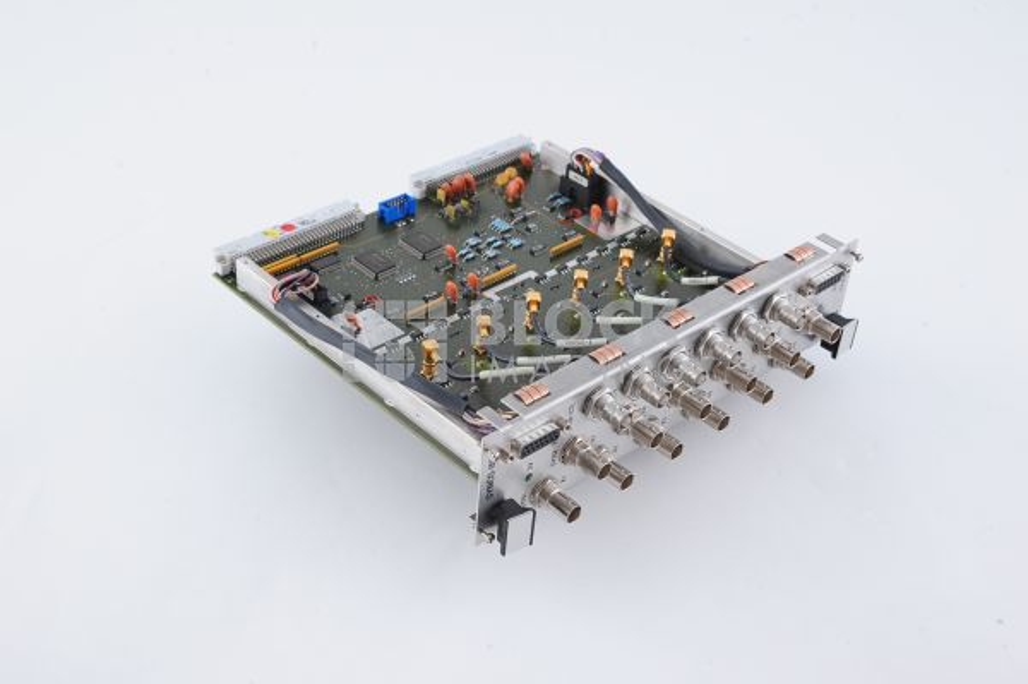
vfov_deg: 26.9
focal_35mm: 50
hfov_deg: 39.6
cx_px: 514
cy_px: 342
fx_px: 1427
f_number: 11
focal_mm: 50
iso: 1600
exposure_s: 1/125
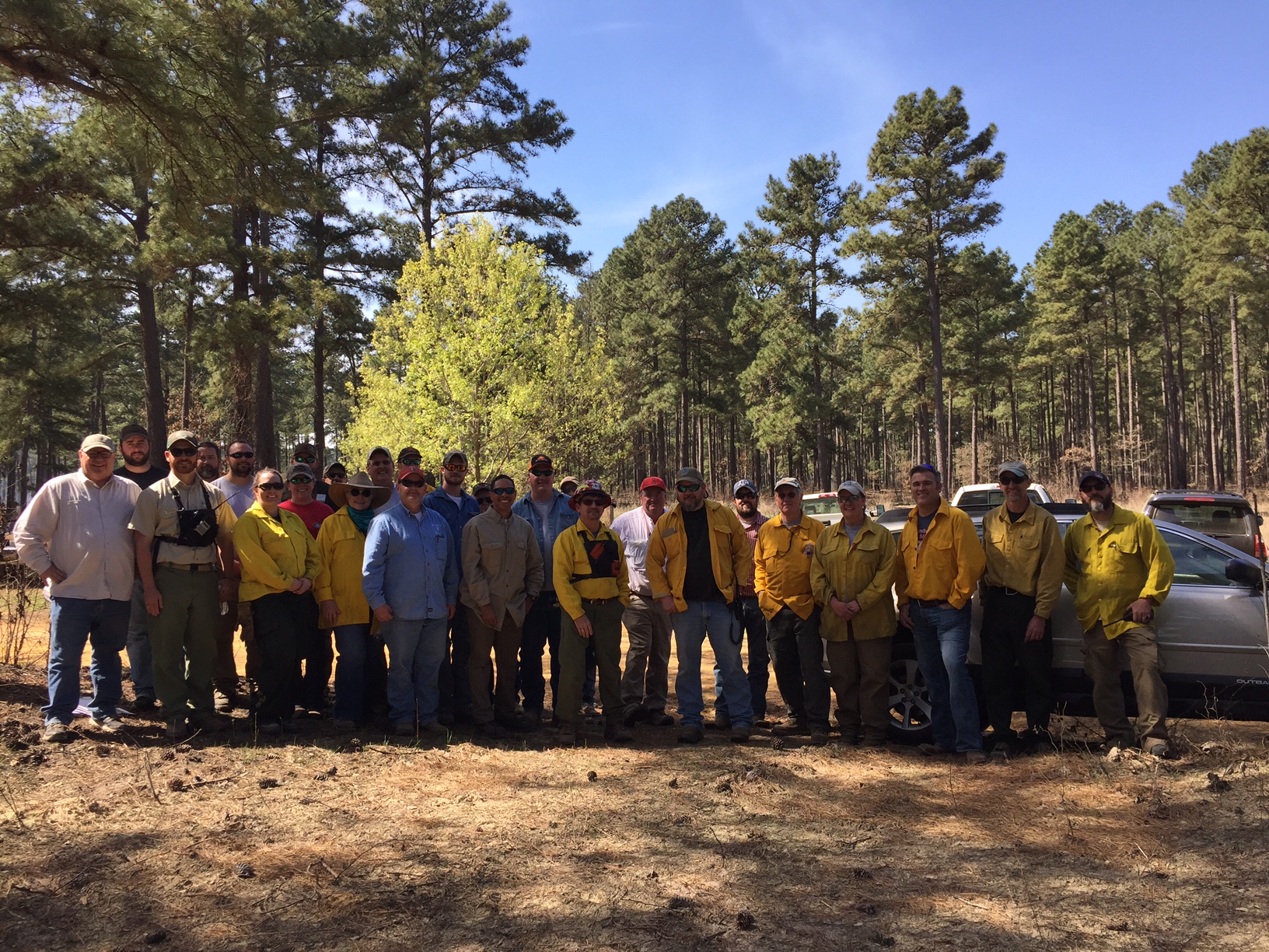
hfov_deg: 61.7
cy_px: 476
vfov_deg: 48.2
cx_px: 634
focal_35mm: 29
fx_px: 1063
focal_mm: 4.15
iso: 32
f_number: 2.2
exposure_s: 1/775
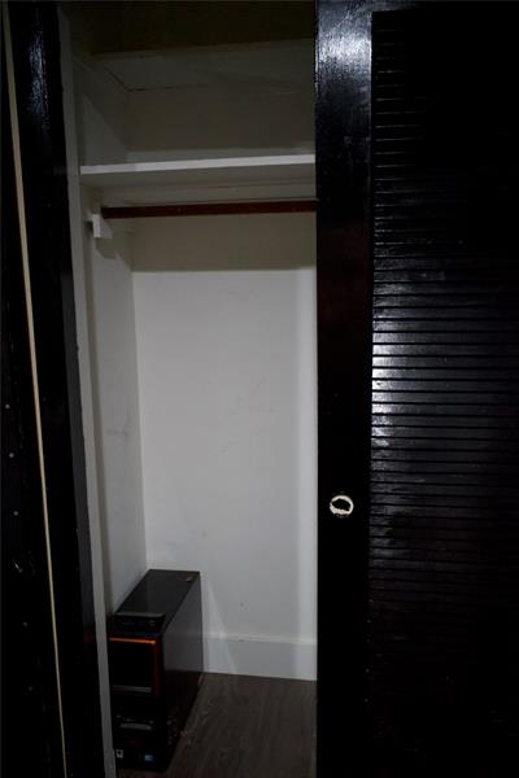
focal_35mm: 28
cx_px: 260
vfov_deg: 65.5
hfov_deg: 46.4
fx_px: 605
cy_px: 389
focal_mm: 28
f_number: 3.5
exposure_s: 1/125
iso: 6400
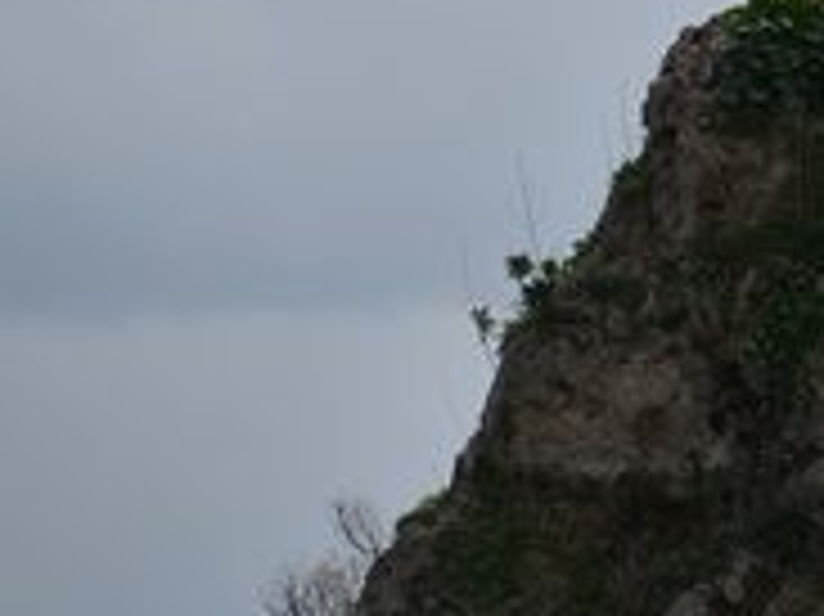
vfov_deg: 2.0
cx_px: 919
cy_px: -103
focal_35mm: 727
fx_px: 17294
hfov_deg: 2.7
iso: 64
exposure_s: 1/320
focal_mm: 230
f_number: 5.6
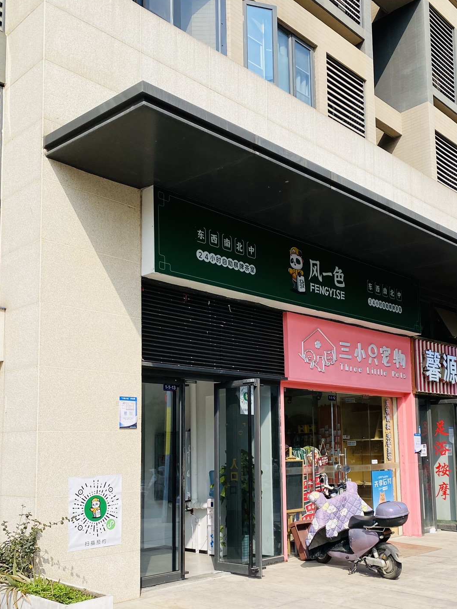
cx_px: 275
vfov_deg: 49.7
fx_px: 651
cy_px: 373
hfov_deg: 38.5
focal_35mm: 37
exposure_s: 1/2315
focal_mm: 4.25
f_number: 1.8
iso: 32
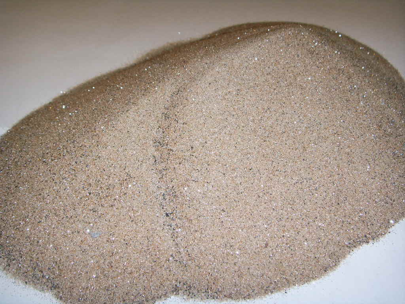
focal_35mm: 39
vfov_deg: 36.8
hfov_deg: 47.9
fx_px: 456
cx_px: 202
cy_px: 152
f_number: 3.5
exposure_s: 1/45
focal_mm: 6.6
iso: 100
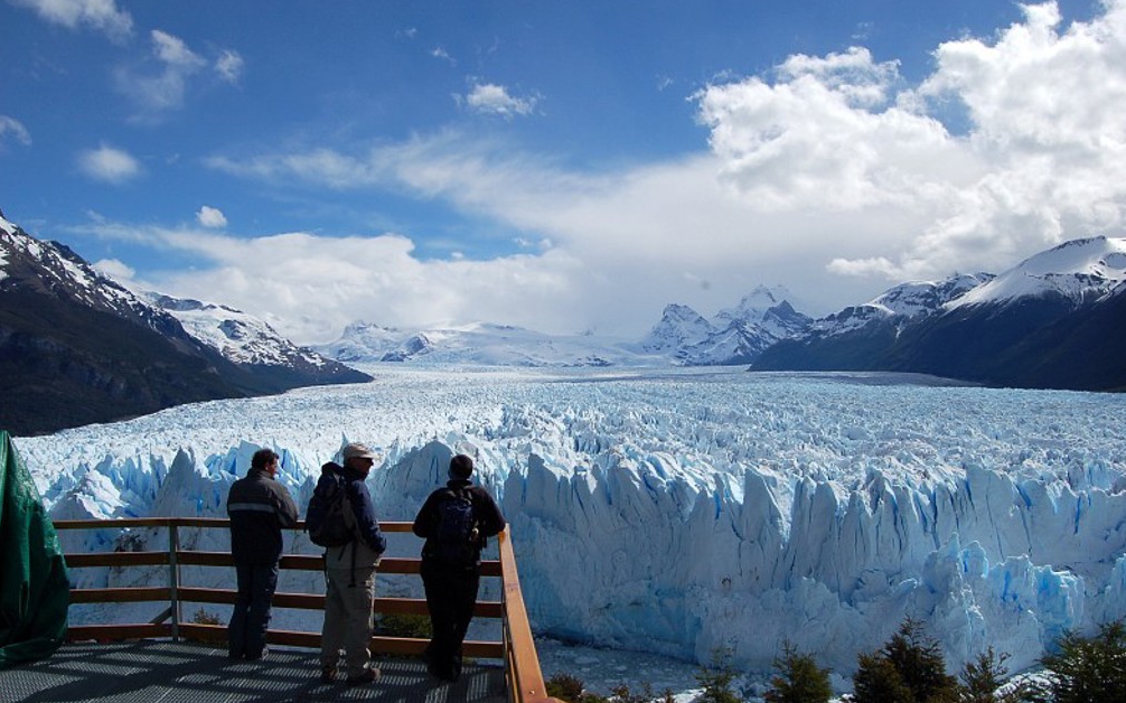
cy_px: 334
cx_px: 571
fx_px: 859
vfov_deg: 44.5
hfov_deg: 66.5
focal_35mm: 28
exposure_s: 1/640
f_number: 13
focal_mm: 18
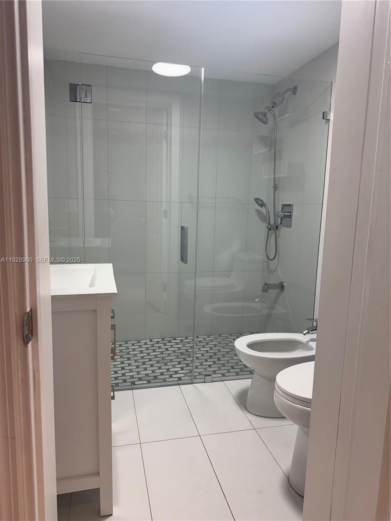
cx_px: 196
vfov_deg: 71.6
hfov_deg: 56.8
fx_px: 361
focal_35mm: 24
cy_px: 260
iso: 100
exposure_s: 1/120
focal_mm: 6.76
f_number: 1.78
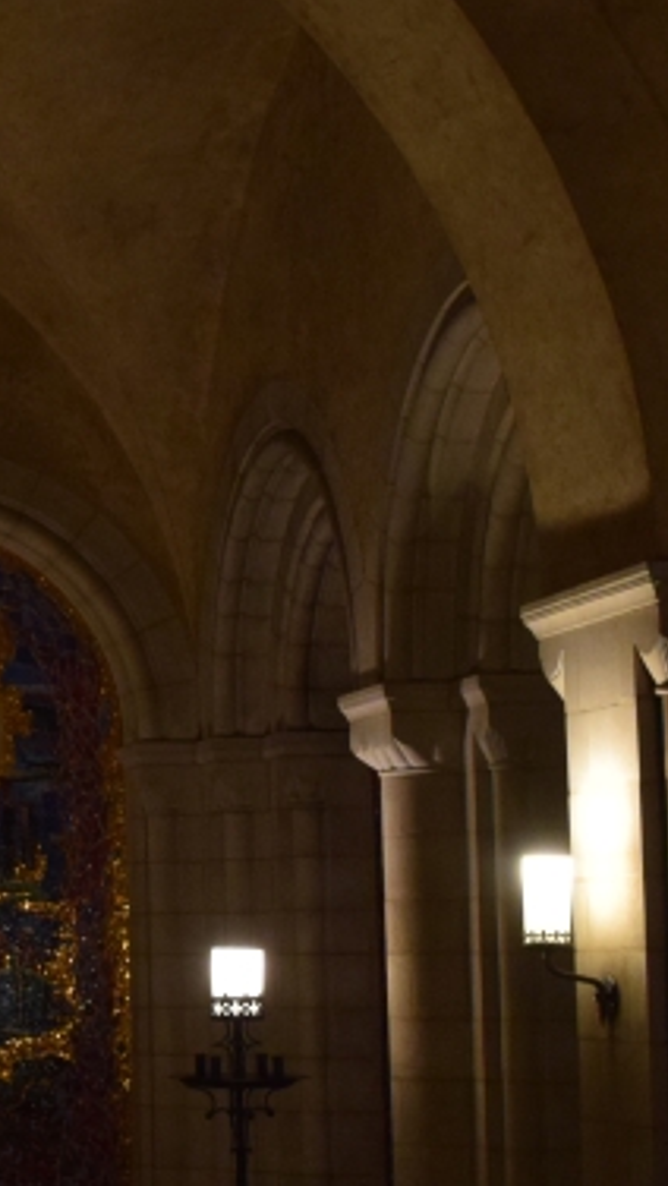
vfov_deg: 22.7
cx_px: -545
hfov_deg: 11.9
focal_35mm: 94
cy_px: 659
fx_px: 2955
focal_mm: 22
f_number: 5.6
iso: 1600
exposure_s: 1/60
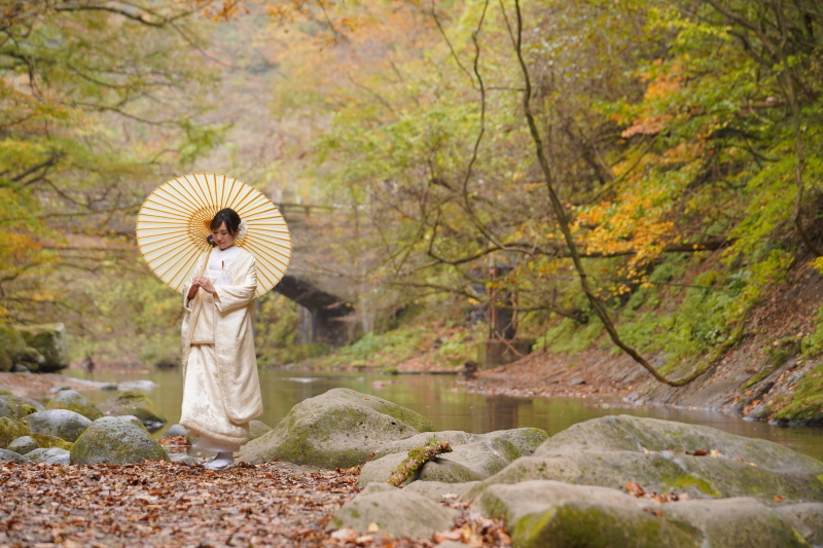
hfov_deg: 19.5
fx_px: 2400
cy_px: 274
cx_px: 412
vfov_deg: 13.0
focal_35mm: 105
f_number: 3.5
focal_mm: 105
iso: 500
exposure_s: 1/250
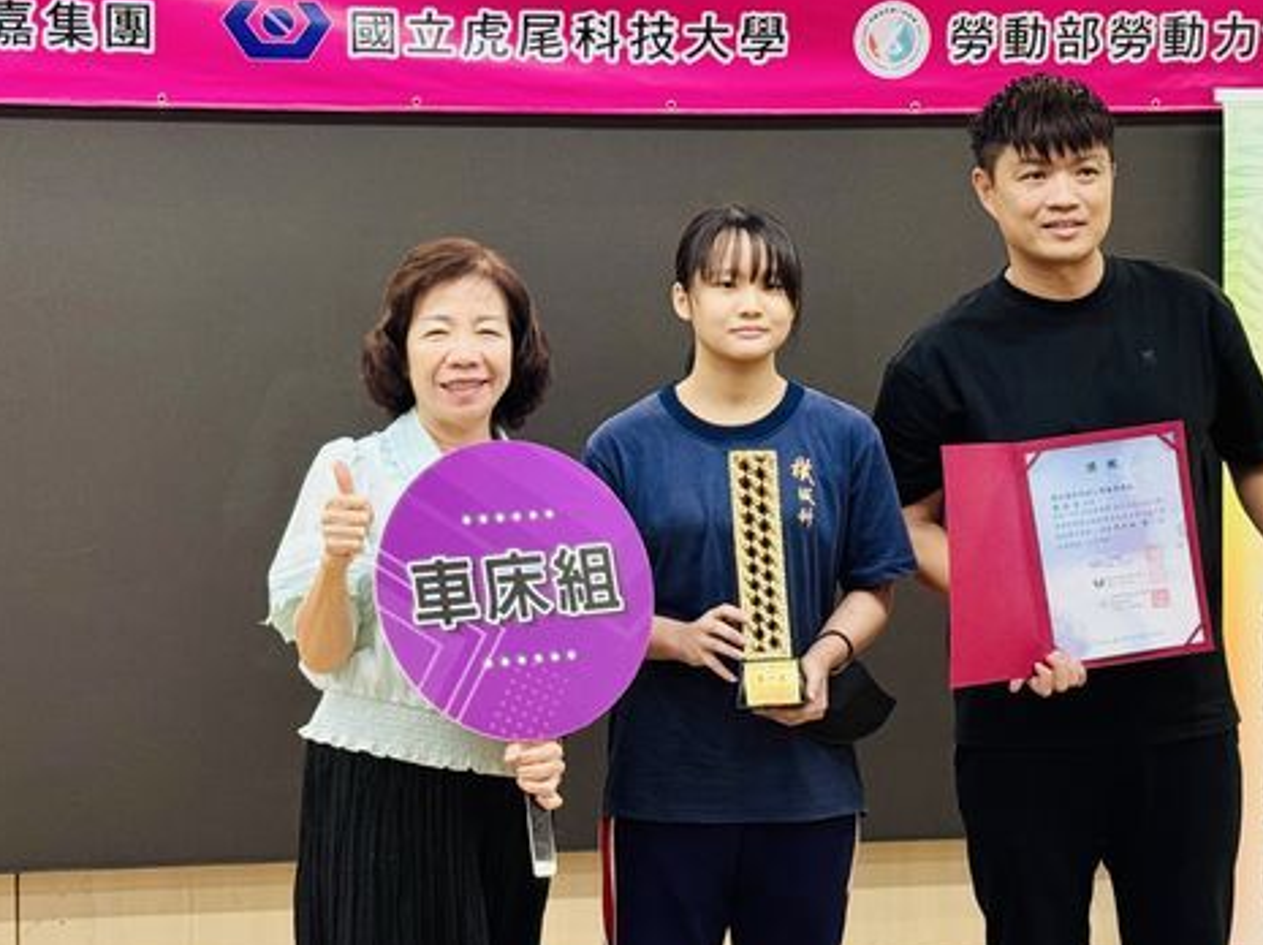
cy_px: 464
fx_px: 2260
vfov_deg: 23.6
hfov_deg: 31.1
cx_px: 799
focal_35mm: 62
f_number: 1.78
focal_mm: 6.76
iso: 160
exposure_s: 1/60
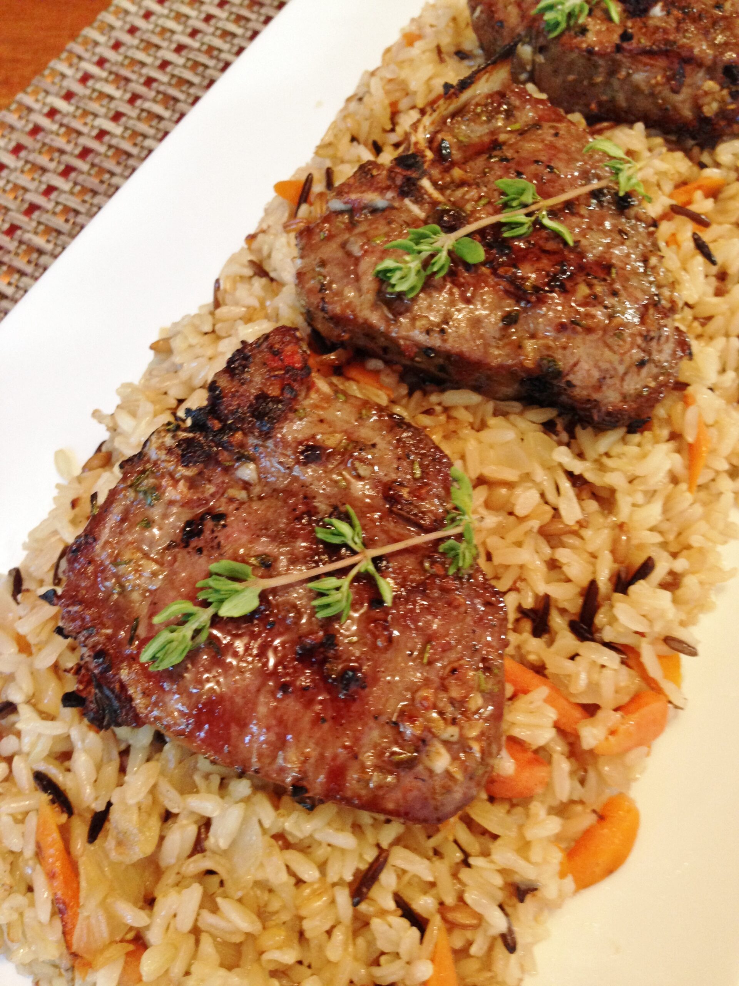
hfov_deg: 42.9
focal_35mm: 33
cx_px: 370
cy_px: 493
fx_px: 939
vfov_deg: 55.4
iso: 200
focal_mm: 4.12
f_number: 2.4
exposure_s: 1/20
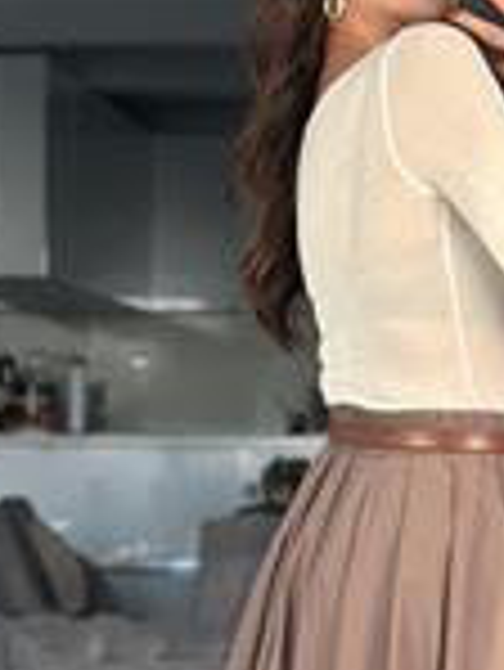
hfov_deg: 9.1
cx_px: 392
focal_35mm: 163
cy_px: 728
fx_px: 3160
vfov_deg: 11.9
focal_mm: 6.86
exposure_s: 1/91
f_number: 1.78
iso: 125
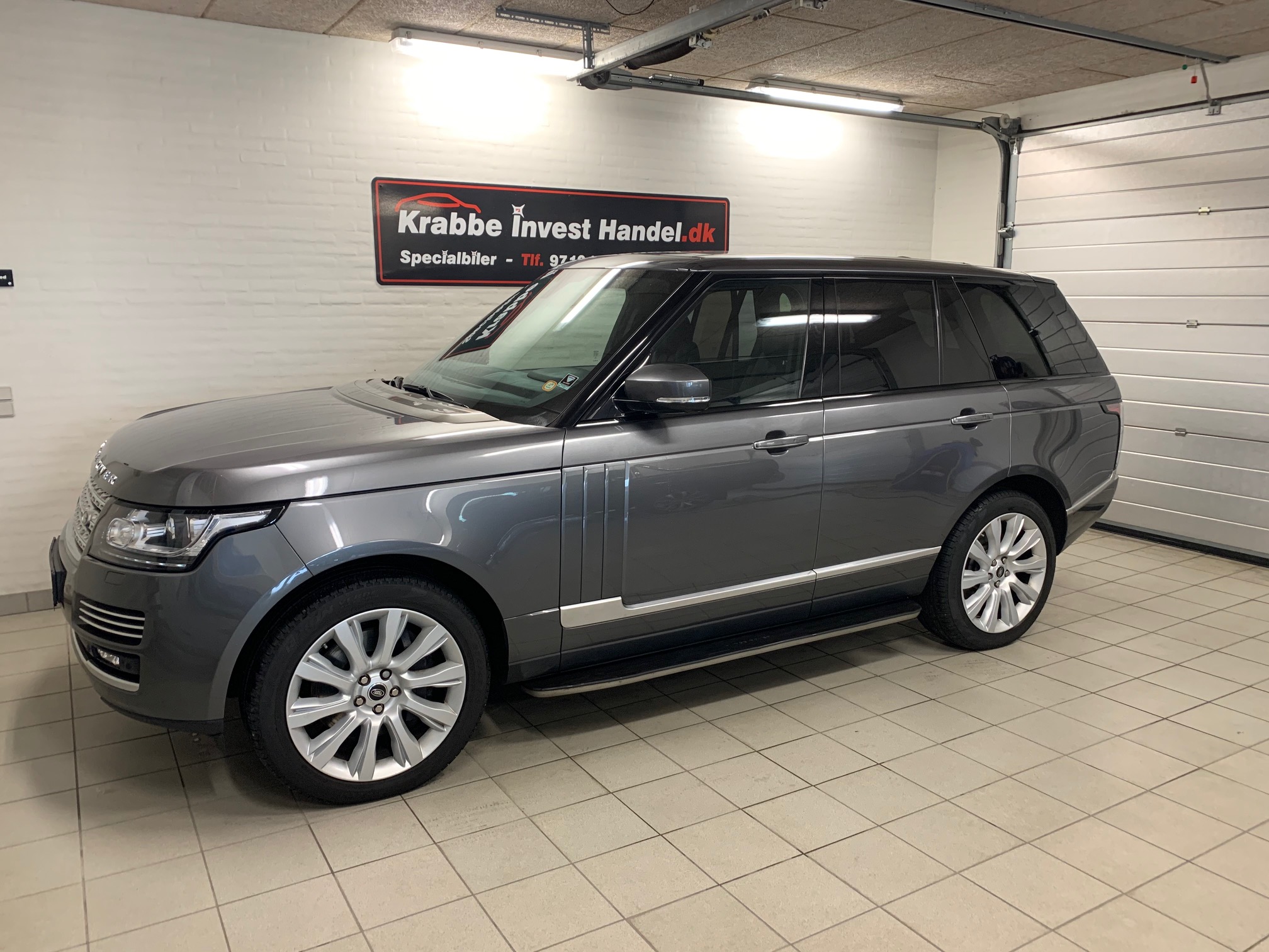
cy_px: 476
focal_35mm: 26
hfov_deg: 67.3
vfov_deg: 53.1
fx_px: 953
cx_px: 634
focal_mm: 4.25
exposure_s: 1/50
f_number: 1.8
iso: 125
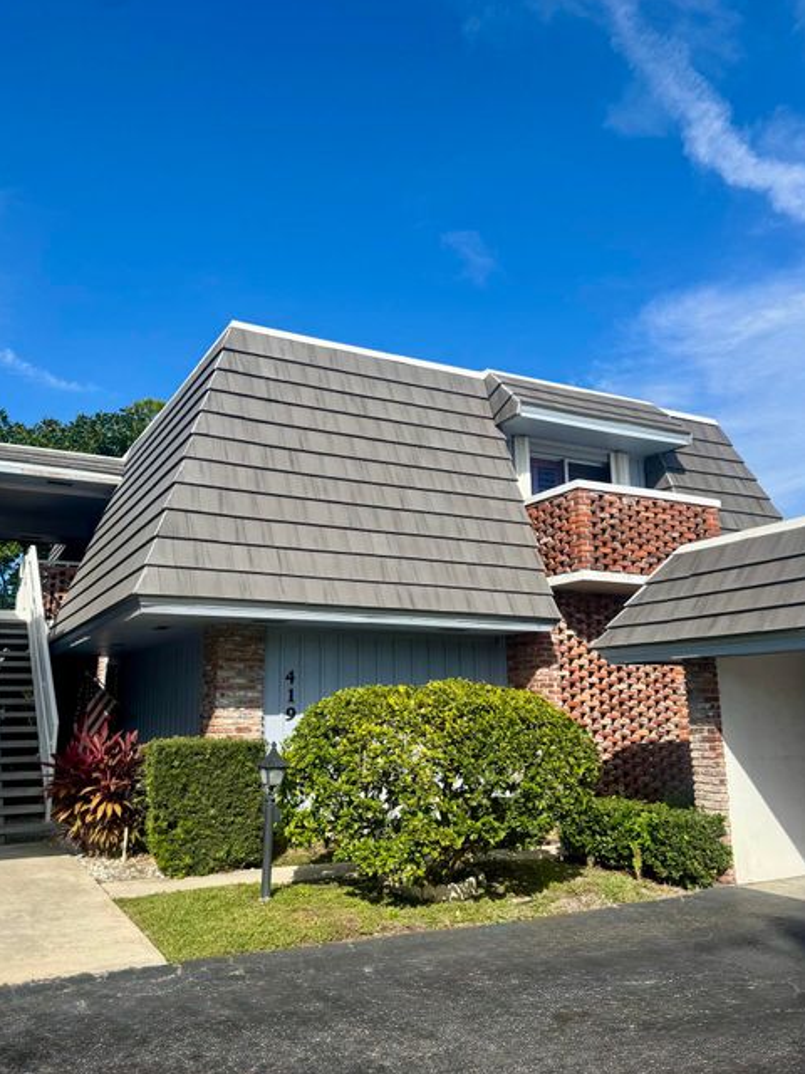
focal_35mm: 25
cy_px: 550
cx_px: 389
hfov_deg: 54.9
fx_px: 775
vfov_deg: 69.4
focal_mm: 6.76
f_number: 1.78
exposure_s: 1/4310
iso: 80
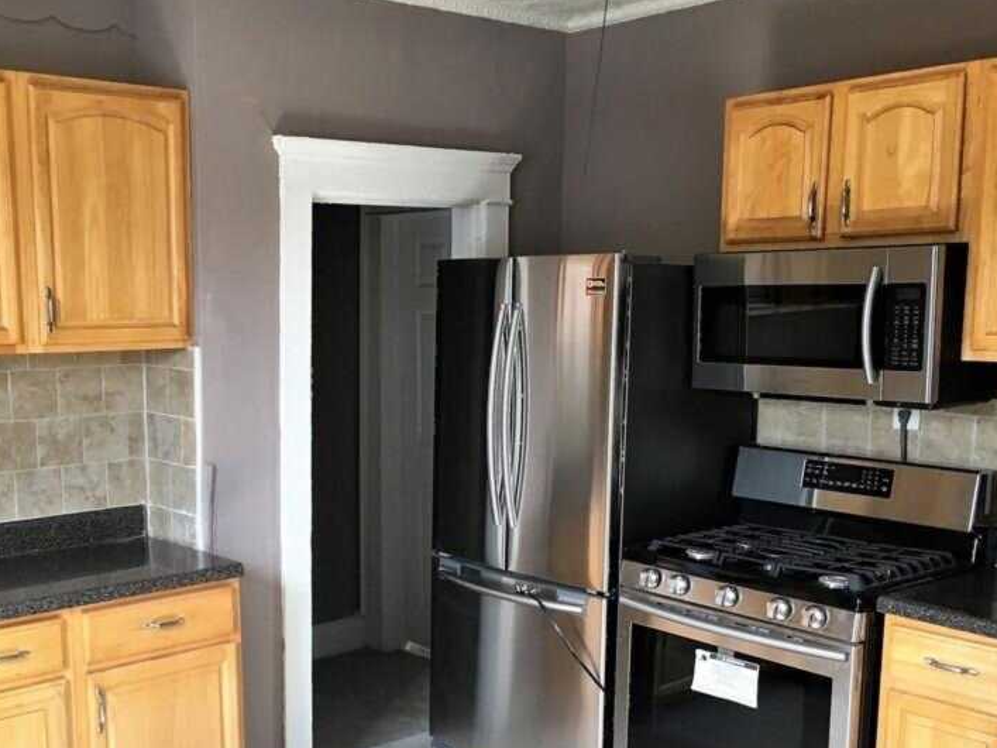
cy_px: 469
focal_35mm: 42
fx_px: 1209
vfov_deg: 34.2
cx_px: 354
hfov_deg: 44.3
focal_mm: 4.15
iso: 40
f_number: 2.2
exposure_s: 1/30
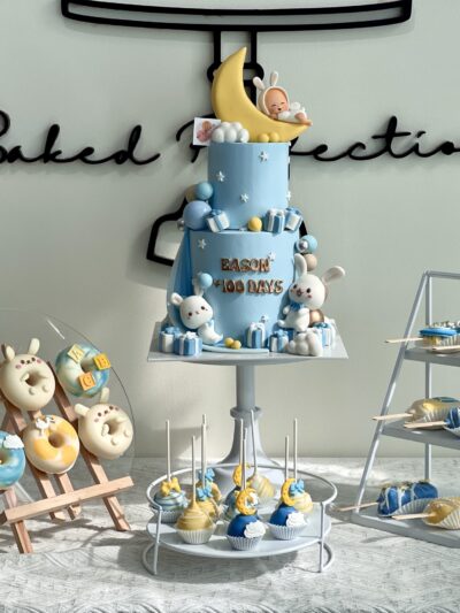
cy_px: 306
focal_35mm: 64
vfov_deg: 30.3
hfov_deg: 22.9
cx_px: 230
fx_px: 1134
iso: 32
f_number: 2.2
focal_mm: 7.5
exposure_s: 1/407
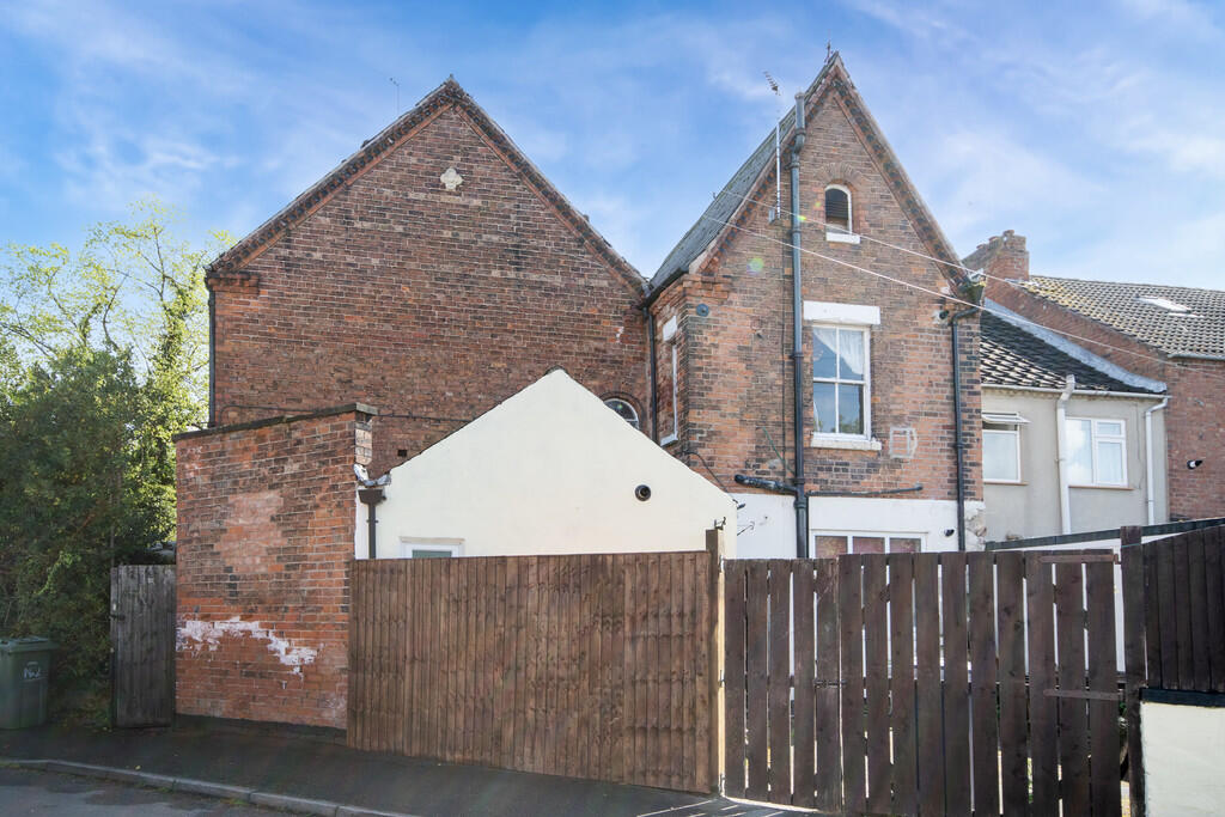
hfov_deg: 73.7
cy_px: 408
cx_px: 612
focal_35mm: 24
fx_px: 817
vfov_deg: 53.1
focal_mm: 16
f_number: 8
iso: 100
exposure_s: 1/100
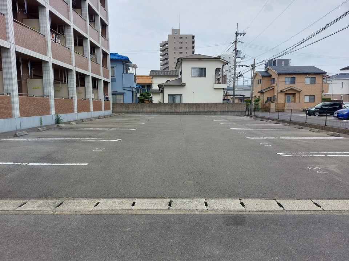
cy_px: 130
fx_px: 242
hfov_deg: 71.6
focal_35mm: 24
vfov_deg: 56.8
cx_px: 174
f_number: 1.8
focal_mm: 5.23
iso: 25
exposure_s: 1/618
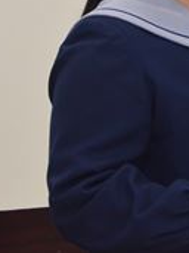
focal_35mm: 400
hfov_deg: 3.7
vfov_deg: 4.9
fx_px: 2919
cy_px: 21
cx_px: 260
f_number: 5.3
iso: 2200
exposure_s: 1/1000
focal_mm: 95
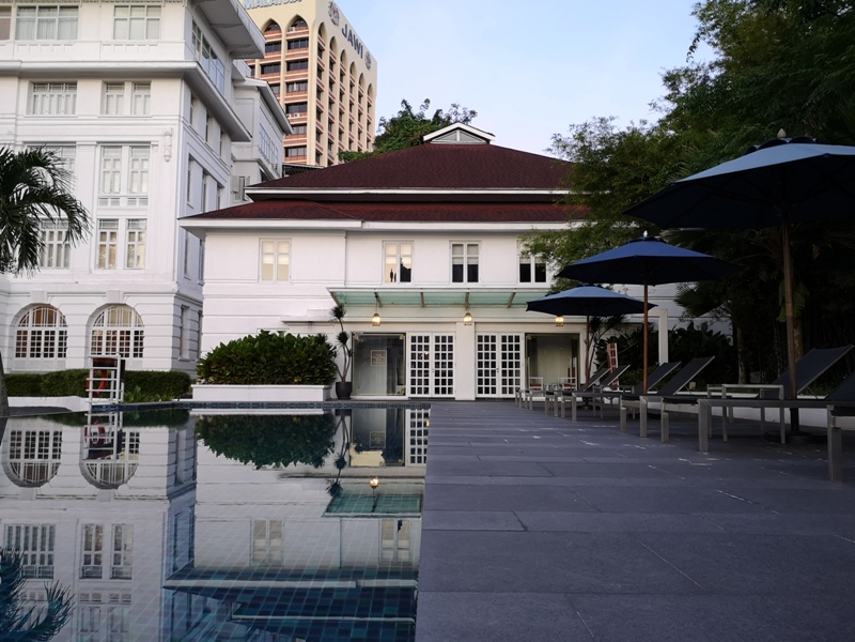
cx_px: 428
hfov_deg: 65.3
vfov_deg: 51.4
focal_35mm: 27
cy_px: 321
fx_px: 667
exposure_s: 1/50
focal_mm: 3.95
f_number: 1.8
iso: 200
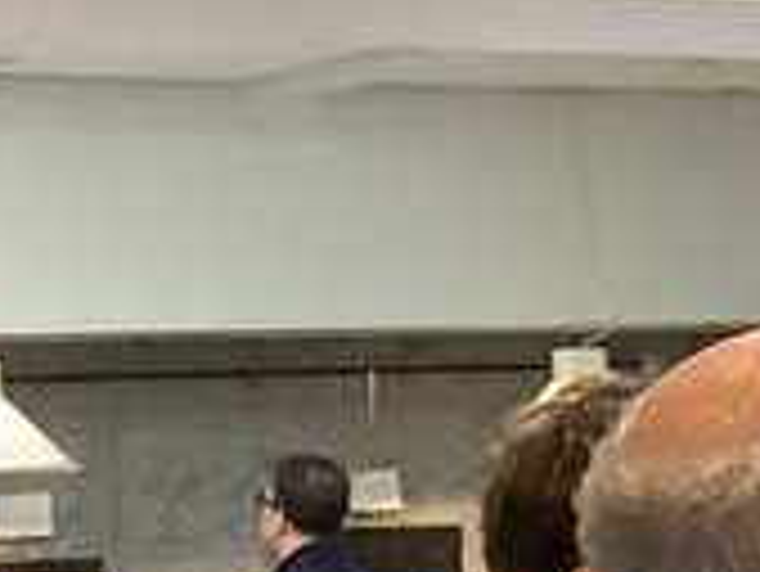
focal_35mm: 188
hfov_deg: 10.2
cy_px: 207
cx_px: 1165
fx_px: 4131
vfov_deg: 7.9
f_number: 2.4
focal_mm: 3.3
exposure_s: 1/60
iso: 250
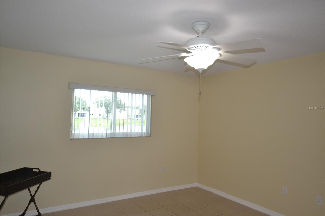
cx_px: 162
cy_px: 108
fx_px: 230
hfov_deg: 70.4
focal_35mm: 26
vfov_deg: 50.4
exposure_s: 1/60
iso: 400
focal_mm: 17
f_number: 4.2
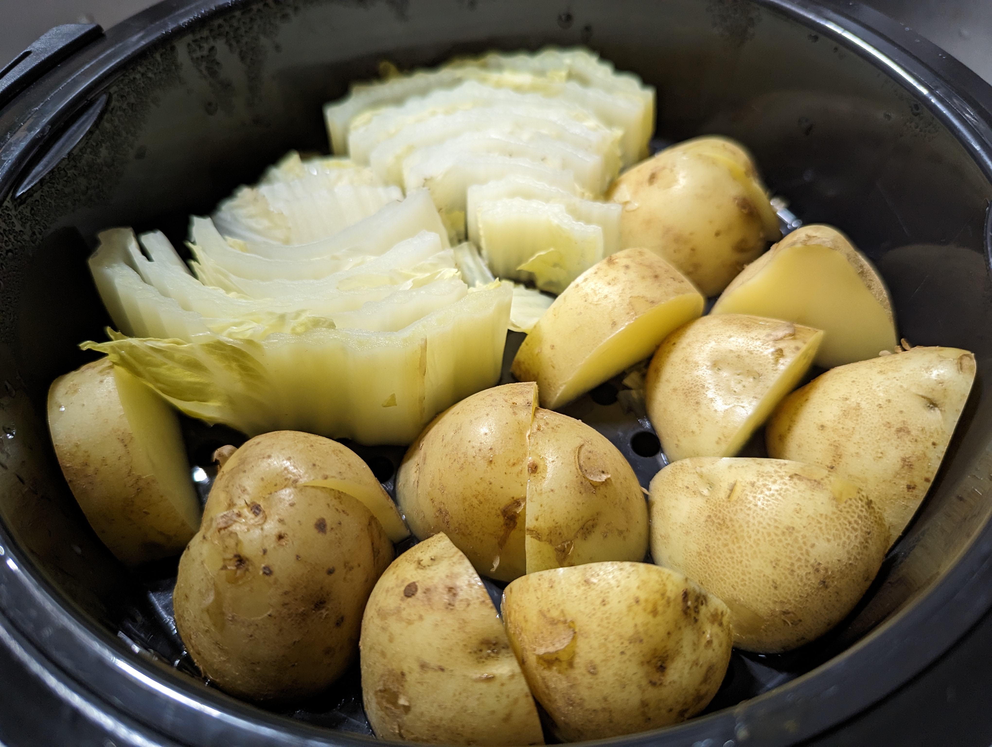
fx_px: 689
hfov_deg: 71.5
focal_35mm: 24
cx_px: 496
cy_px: 374
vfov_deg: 56.9
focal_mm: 6.81
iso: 272
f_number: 1.85
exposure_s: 1/24
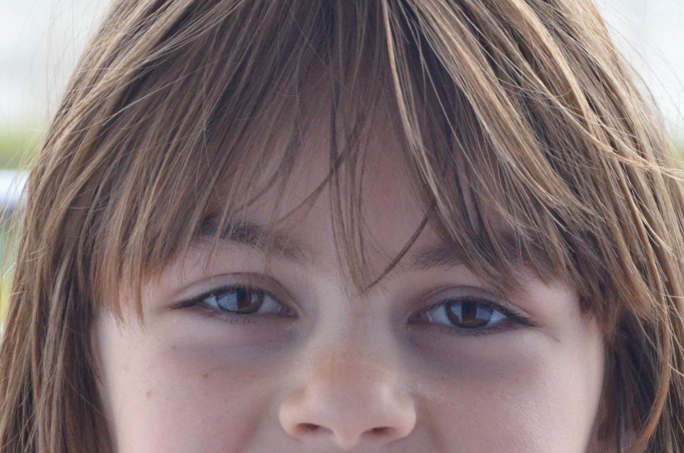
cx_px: 348
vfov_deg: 4.3
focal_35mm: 320
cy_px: 365
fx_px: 6067
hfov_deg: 6.5
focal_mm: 80
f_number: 5.3
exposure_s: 1/500
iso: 1600
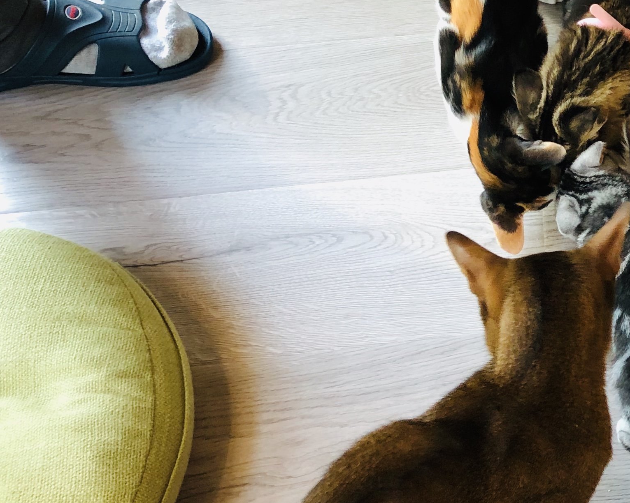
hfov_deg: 23.5
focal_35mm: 72
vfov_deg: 21.1
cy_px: 153
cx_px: 809
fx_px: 1342
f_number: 1.8
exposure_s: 1/17
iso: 40
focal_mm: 4
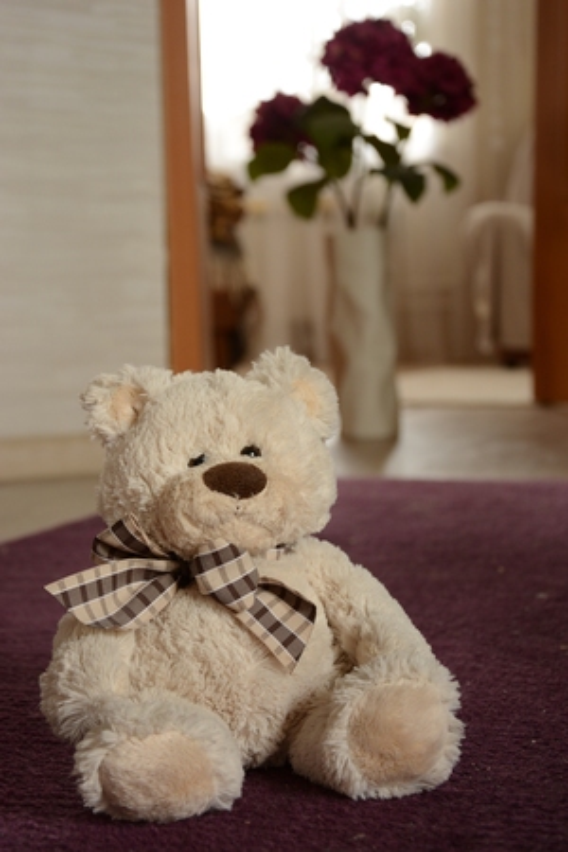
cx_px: 284
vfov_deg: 29.9
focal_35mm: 68
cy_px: 426
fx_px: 1597
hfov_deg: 20.2
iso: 320
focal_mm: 45
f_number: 4.8
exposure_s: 1/4
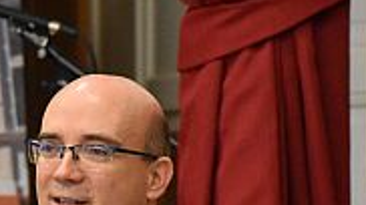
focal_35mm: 803
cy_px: 284
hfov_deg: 2.7
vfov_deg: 1.5
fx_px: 7785
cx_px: 48
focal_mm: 145
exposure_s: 1/250
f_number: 4.8
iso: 4500
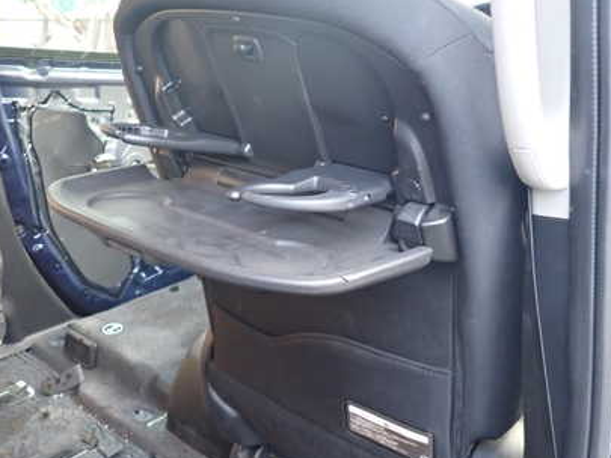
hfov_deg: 50.0
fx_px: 653
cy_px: 240
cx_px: 344
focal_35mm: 37
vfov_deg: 38.7
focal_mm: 4.5
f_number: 2
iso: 500
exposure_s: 1/30
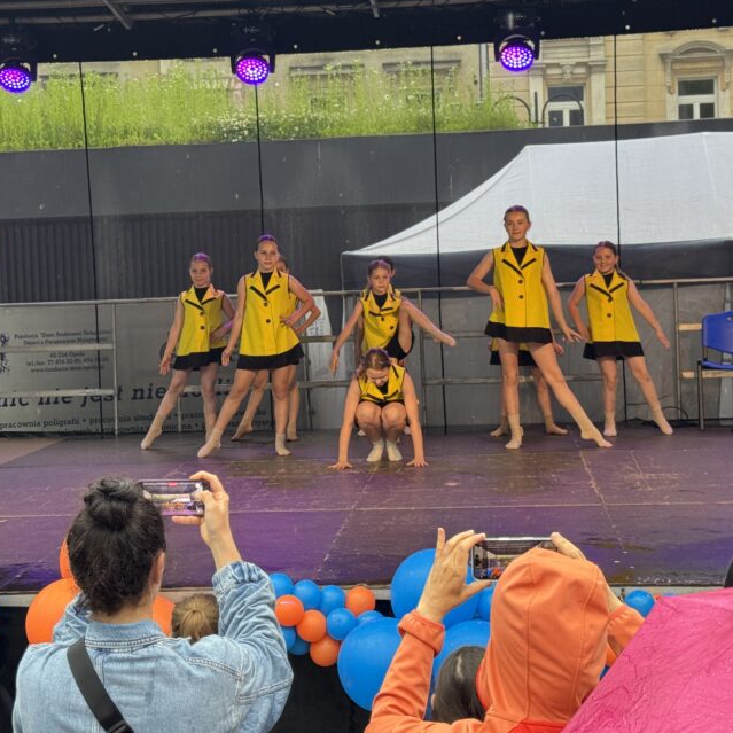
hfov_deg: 25.3
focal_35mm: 68
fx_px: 1629
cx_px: 322
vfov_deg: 25.3
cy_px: 310
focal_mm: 6.76
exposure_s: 1/191
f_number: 1.78
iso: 100
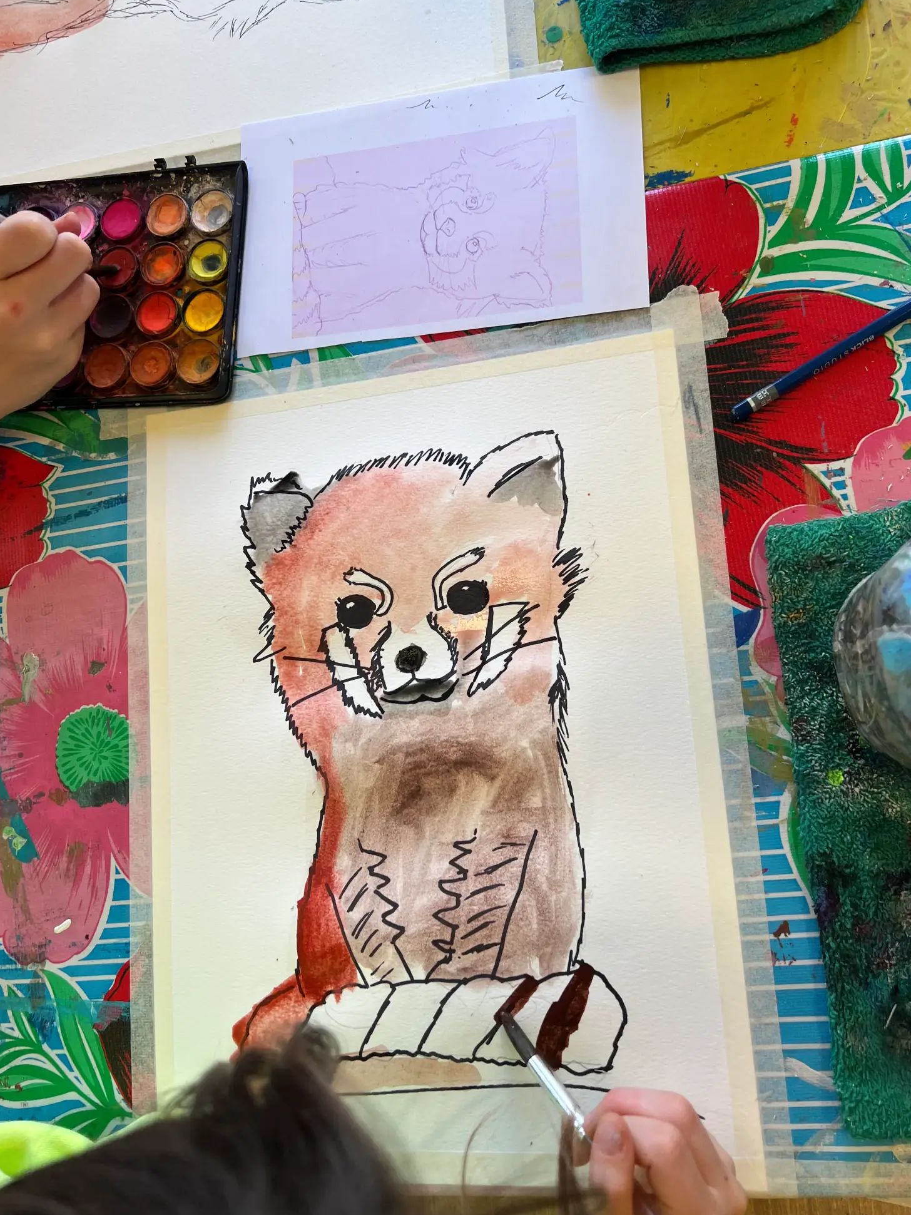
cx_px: 462
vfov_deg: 65.3
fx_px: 947
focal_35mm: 27
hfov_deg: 51.4
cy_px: 617
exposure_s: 1/120
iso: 32
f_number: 1.5
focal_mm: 5.7
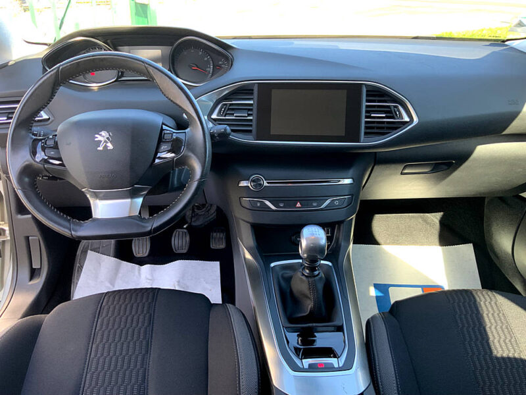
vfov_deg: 48.2
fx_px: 441
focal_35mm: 29
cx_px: 263
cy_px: 198
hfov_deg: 61.7
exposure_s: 1/122
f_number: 1.8
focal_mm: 3
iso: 50
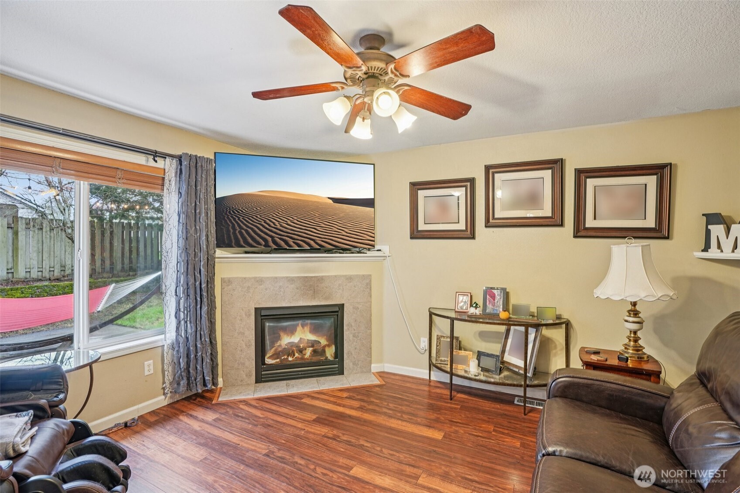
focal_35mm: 16
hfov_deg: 96.7
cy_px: 246
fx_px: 329
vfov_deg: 73.7
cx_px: 370
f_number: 8
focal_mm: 16
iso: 400
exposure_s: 1/4
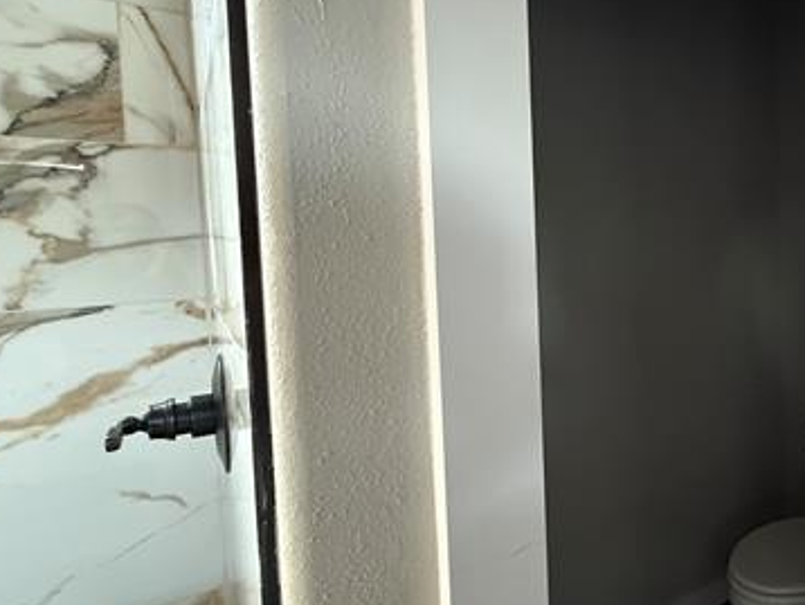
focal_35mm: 25
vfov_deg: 54.8
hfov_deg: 61.0
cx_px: 690
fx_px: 582
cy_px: 272
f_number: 2.2
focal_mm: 2.22
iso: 800
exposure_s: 1/60
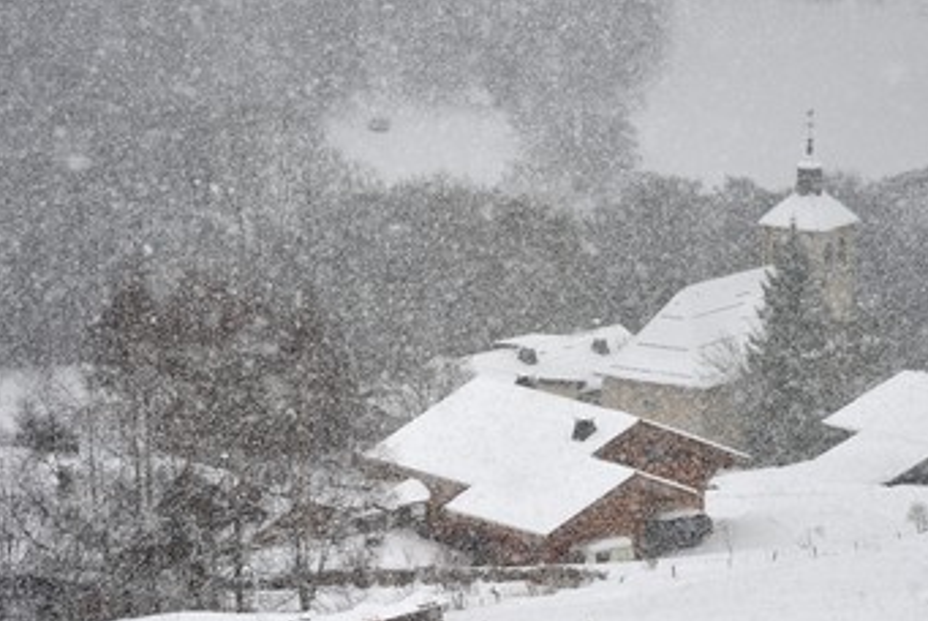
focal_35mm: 246
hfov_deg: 8.4
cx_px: 520
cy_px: 357
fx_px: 6347
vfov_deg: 5.6
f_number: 8
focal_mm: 200
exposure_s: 1/1000
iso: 400
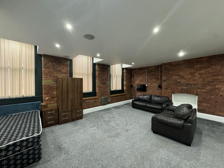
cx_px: 112
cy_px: 84
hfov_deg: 102.1
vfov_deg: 85.7
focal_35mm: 14
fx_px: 91
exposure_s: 1/50
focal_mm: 2.22
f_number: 2.2
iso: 640
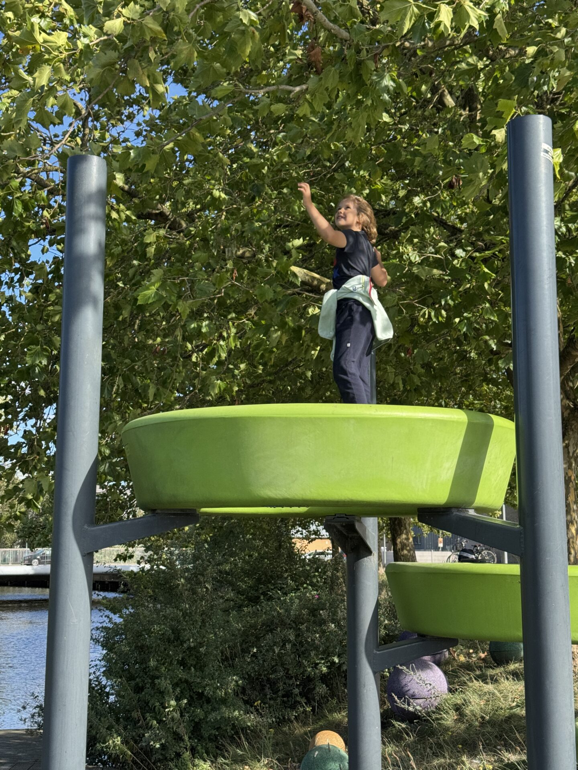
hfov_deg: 30.3
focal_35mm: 48
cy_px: 385
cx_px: 289
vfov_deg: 39.7
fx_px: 1069
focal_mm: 6.76
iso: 64
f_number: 1.78
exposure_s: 1/1059
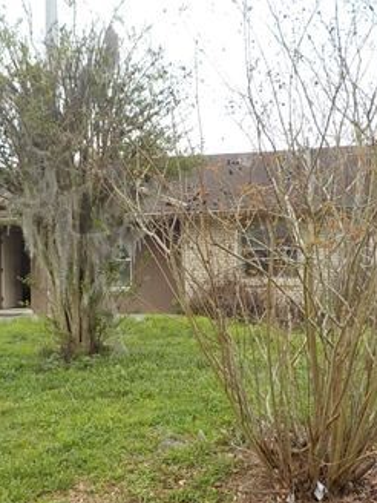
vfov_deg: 45.8
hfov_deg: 35.0
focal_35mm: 41
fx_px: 595
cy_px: 256
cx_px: 144
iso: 125
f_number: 3.3
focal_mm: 4.1
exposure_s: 1/320
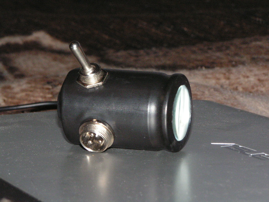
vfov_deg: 10.0
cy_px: 101
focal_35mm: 149
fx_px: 1158
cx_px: 134
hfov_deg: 13.3
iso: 200
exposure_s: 1/160
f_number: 5
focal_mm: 24.8
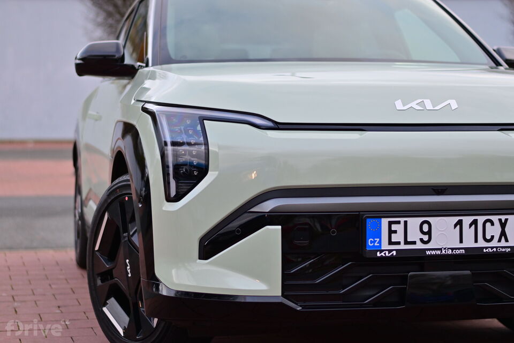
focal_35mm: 75
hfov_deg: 27.0
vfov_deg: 18.2
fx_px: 1071
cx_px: 257
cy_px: 172
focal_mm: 50
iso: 400
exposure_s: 1/1250
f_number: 2
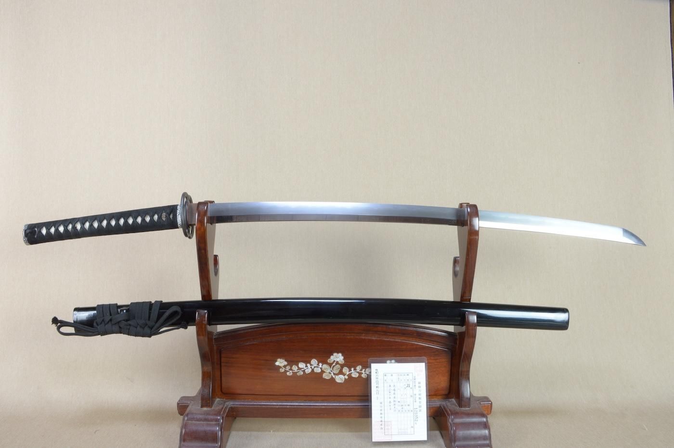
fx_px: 505
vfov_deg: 47.9
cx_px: 337
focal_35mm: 27
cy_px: 224
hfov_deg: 67.4
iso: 400
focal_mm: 18
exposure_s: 1/1.6
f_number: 11
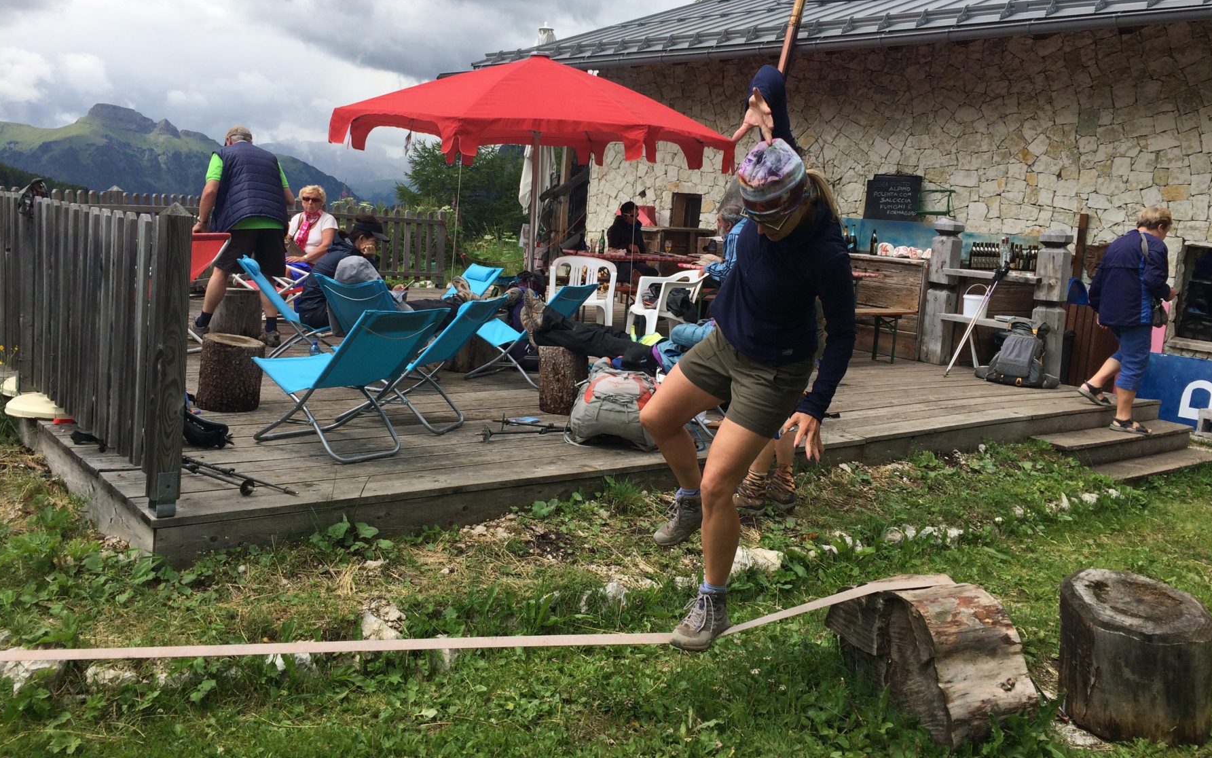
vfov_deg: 40.5
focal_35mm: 31
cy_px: 325
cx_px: 606
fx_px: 1024
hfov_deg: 61.2
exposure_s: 1/1325
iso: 32
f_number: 2.2
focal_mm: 4.15
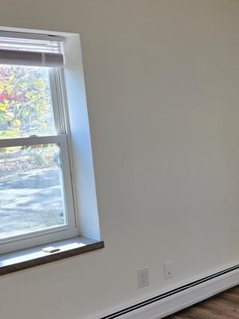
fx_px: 506
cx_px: 269
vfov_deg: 34.9
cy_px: 178
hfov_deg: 24.6
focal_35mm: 55
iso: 40
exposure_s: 1/120
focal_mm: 5.4
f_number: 1.8
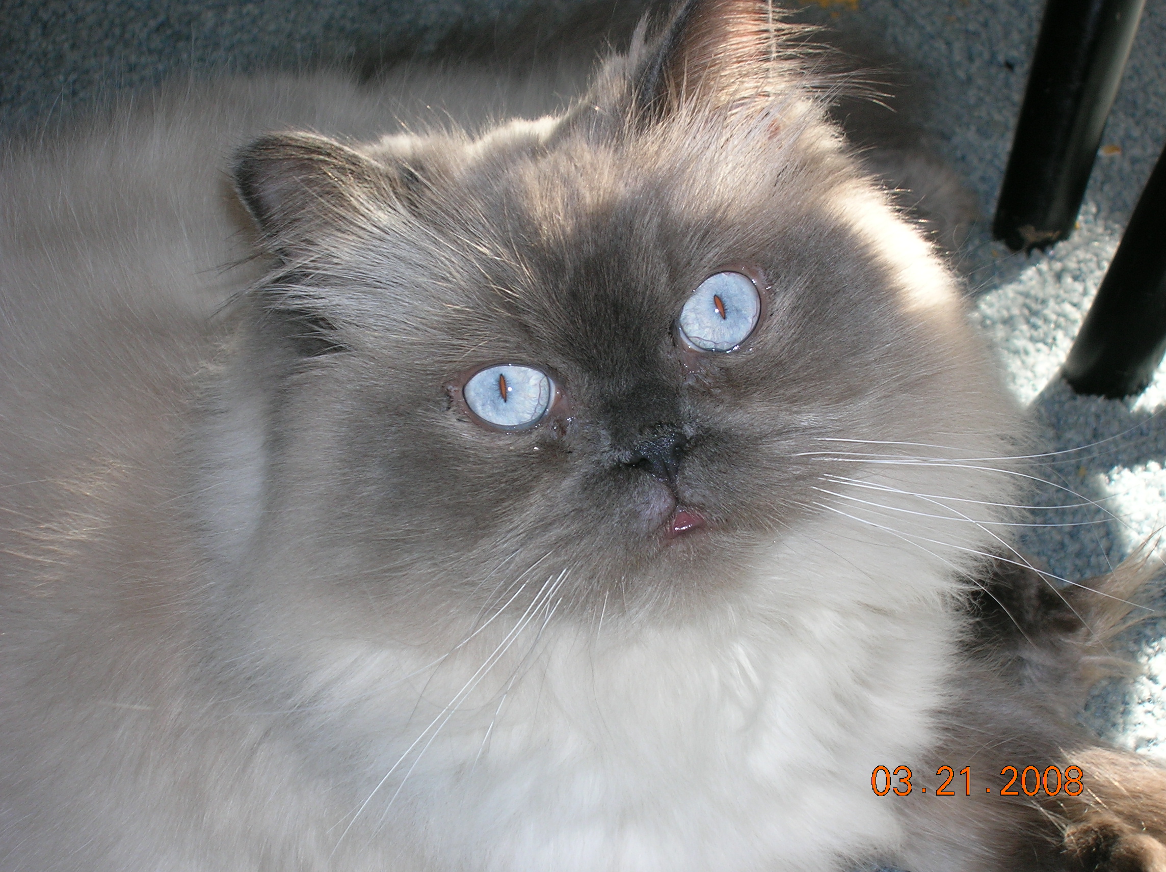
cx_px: 583
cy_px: 436
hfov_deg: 22.8
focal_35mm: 86
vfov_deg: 17.1
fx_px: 2894
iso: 50
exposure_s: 1/60.1
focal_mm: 14.3
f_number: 4.4
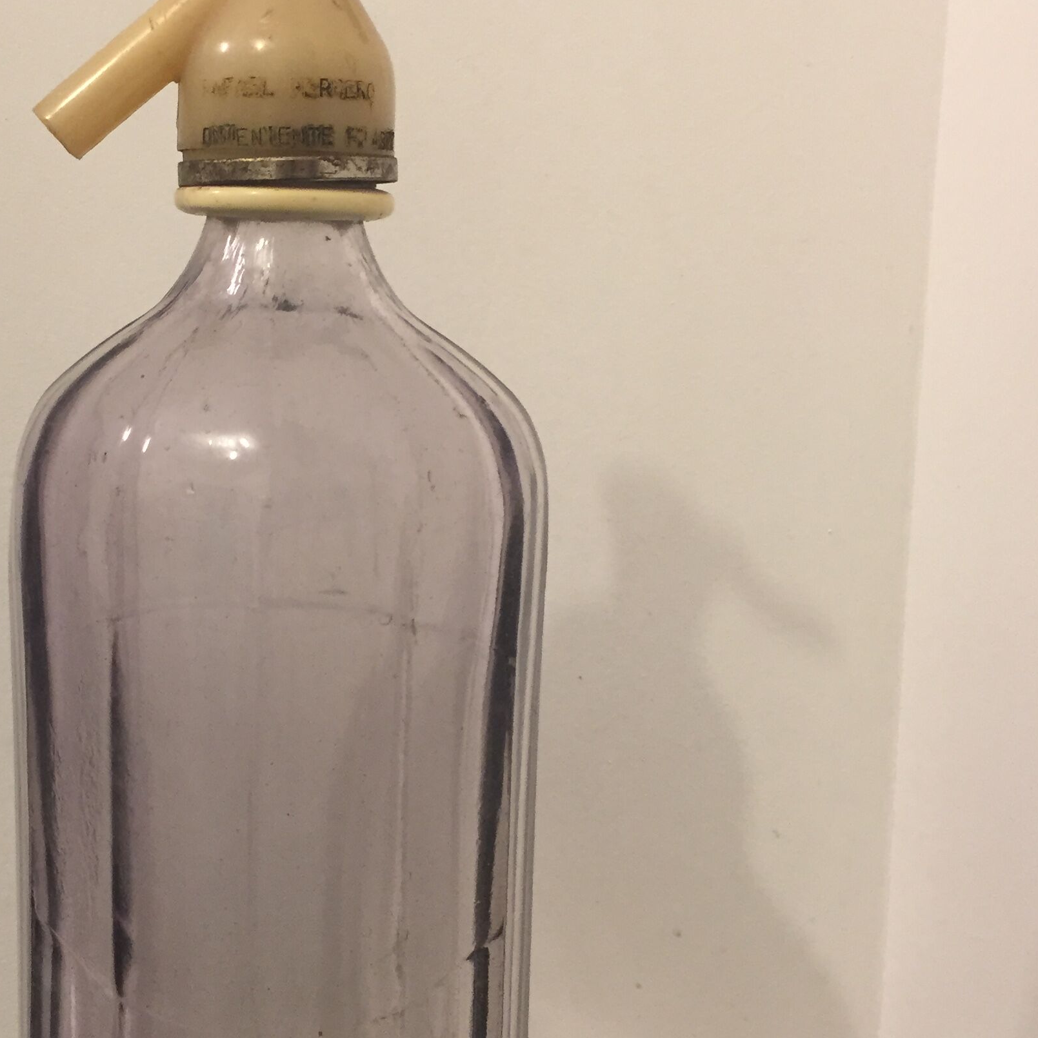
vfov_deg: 32.7
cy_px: 605
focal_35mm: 52
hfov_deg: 32.4
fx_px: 1764
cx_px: 317
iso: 160
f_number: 2.2
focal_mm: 4.15
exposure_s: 1/33
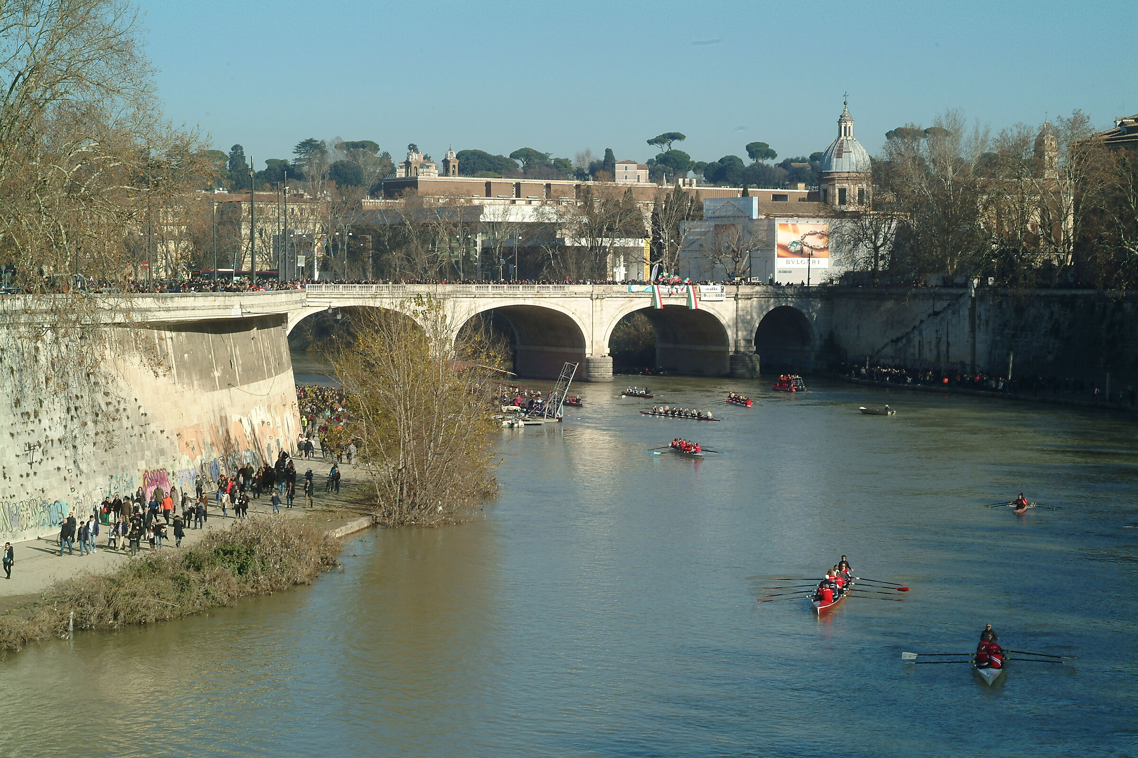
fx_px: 2371
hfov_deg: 27.0
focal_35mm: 75
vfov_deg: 18.2
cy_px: 379
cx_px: 569
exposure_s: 1/90
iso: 100
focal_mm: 50
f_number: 13
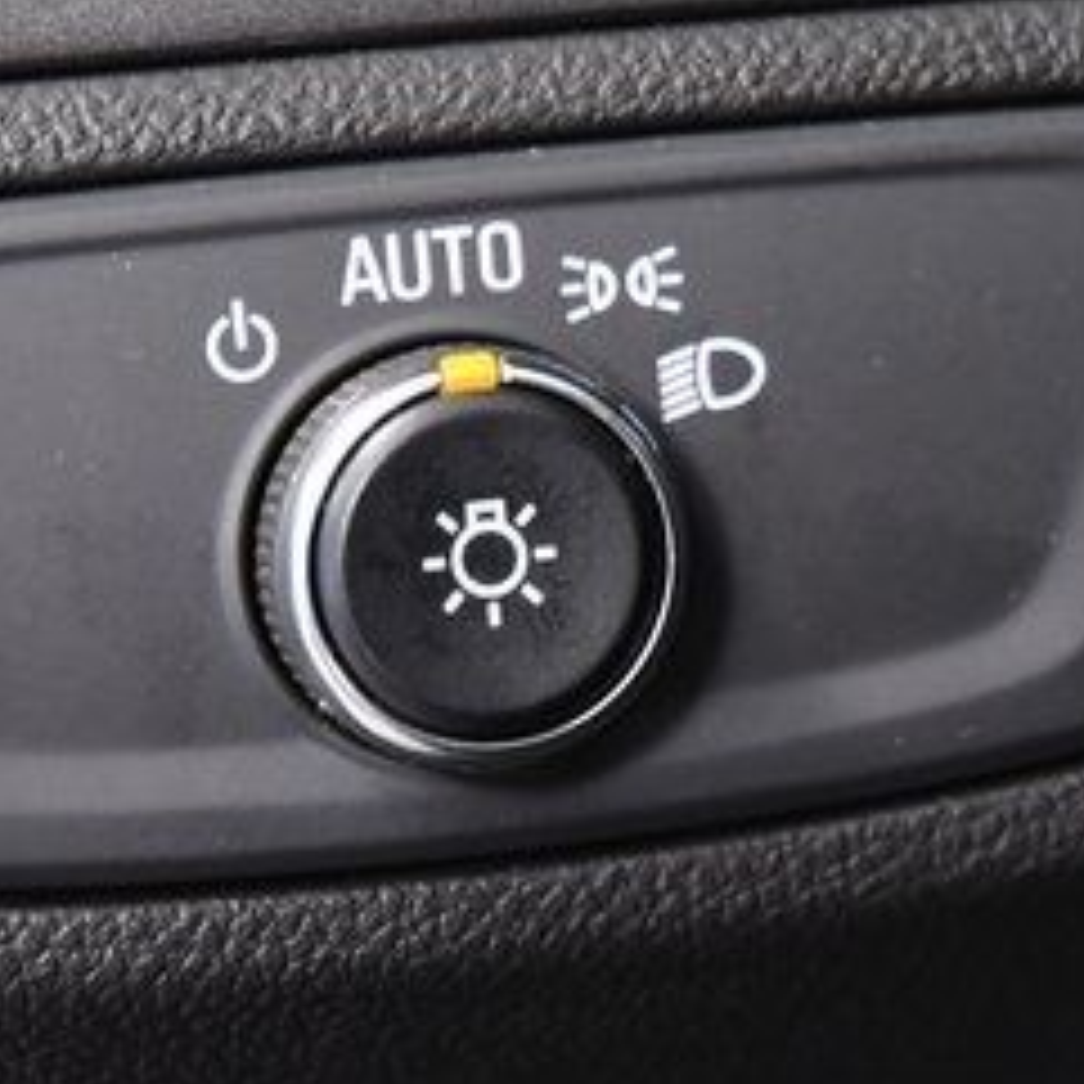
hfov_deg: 6.9
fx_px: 8964
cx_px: 1075
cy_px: 45
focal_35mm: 253
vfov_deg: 6.9
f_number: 4
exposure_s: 1/15
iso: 1600
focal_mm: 70
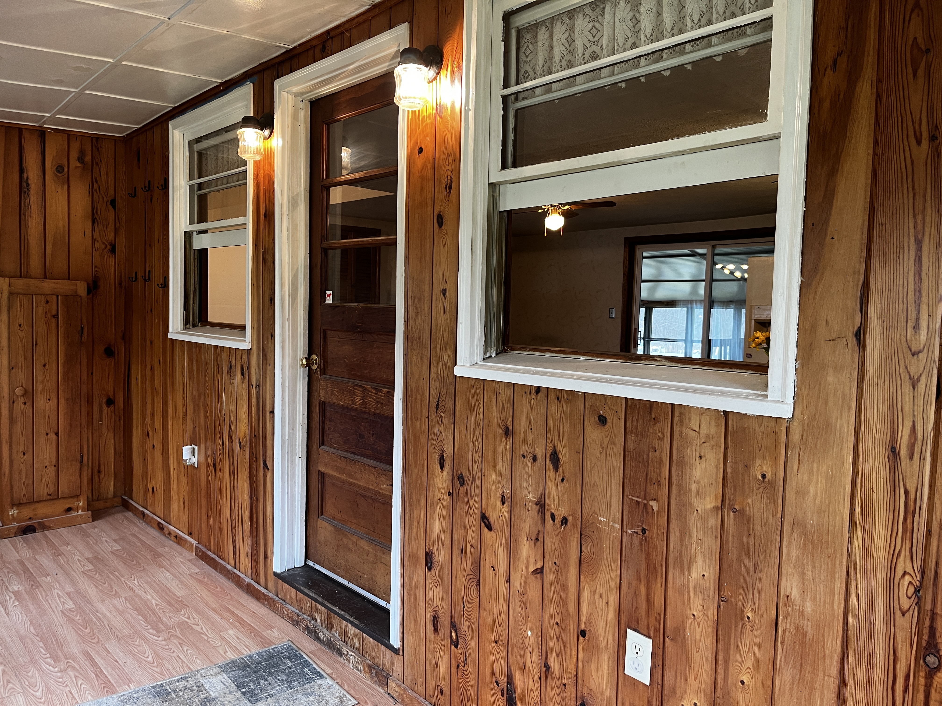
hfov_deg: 67.3
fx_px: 708
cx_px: 471
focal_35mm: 26
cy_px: 353
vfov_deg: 53.1
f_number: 1.6
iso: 125
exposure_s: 1/60
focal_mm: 5.1
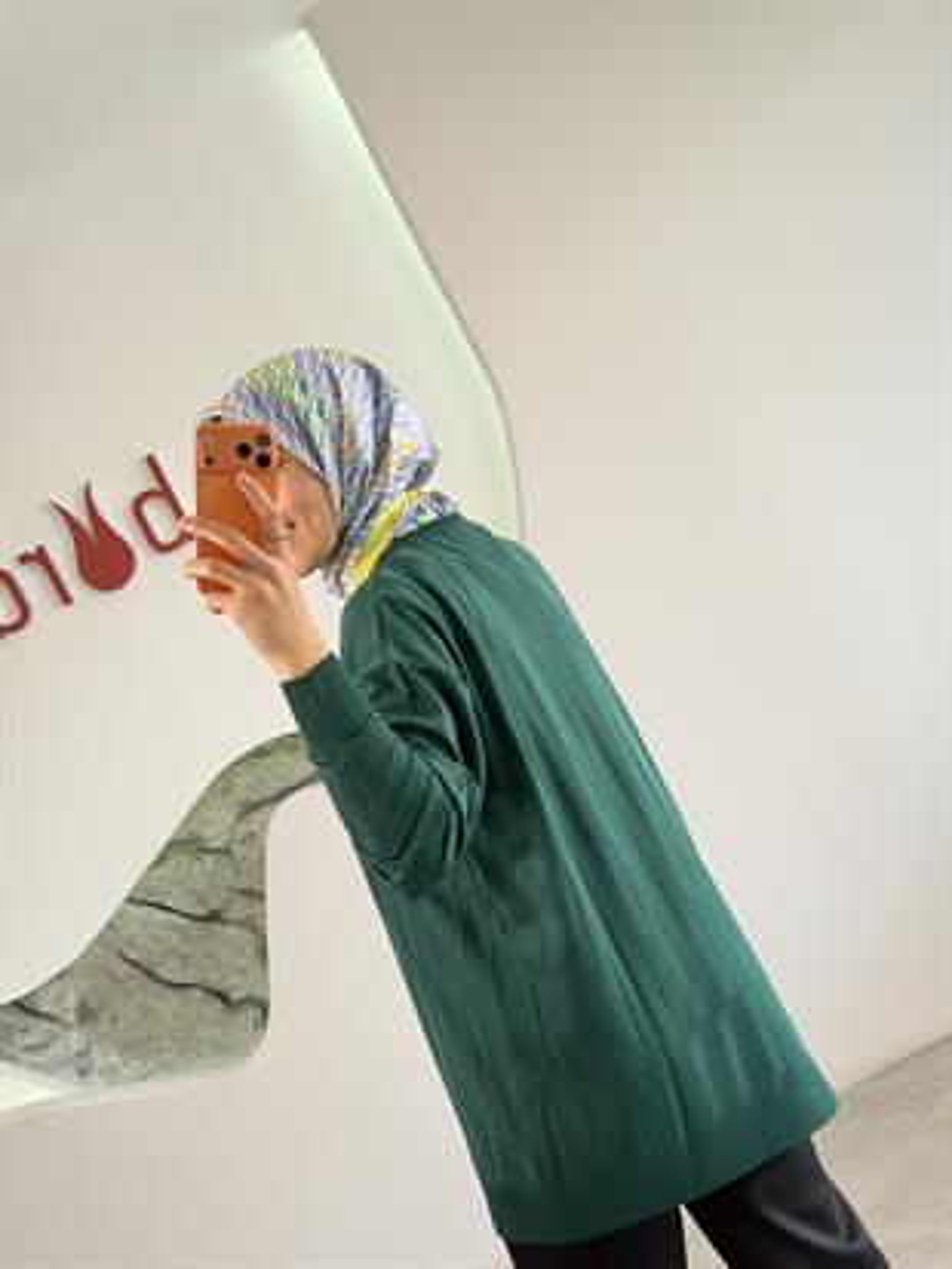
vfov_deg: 39.6
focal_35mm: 48
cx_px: 476
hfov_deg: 30.3
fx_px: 1759
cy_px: 634
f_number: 1.78
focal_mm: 6.76
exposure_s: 1/122
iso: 50
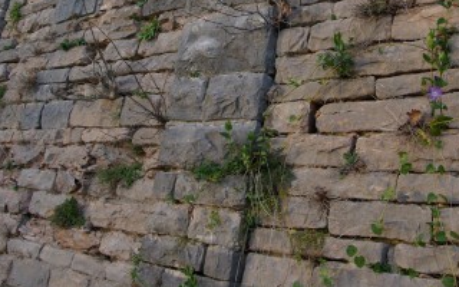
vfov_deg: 25.9
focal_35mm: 49
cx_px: 224
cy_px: 57
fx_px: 613
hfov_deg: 41.1
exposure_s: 1/50
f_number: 9
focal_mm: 16
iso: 320
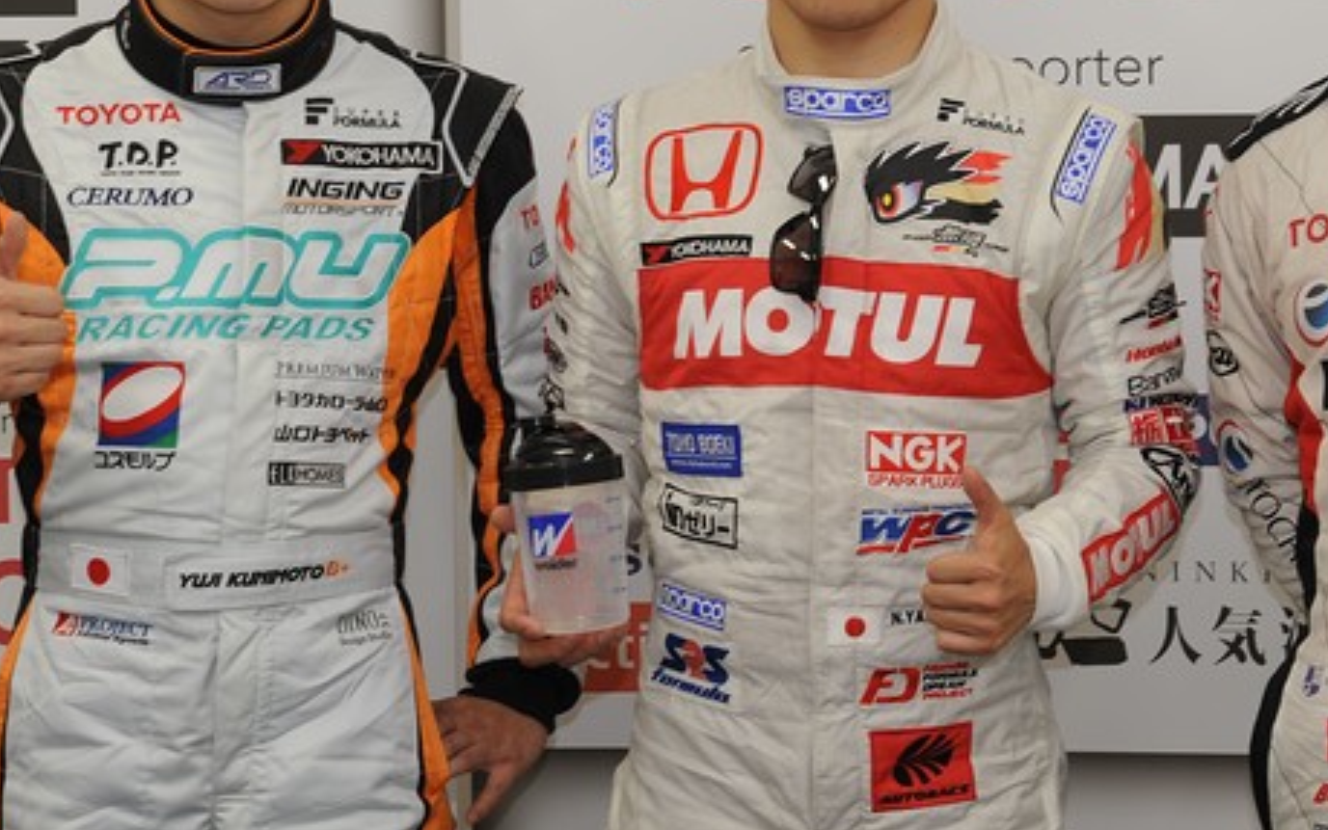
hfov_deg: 18.6
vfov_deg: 11.7
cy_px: 171
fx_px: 4054
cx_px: 827
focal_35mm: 112
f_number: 5.6
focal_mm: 70
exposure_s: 1/60
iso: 400
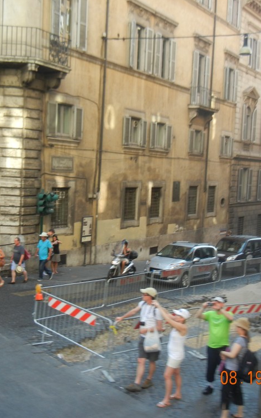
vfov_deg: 46.2
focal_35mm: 43
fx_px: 489
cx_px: 111
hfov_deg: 29.8
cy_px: 210
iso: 160
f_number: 3.5
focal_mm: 5.4
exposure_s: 1/126
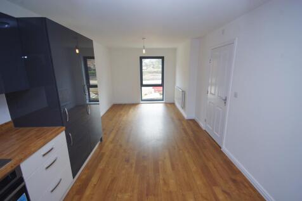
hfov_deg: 100.4
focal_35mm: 15
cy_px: 100
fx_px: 126
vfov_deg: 77.3
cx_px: 151
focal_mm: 10
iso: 100
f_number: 5.6
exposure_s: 1/60
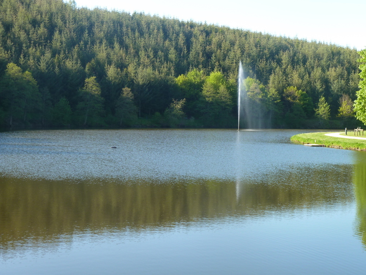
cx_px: 183
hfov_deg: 32.7
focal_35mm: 59
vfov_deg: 24.8
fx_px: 624
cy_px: 138
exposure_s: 1/100
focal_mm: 9.7
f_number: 3.9
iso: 80
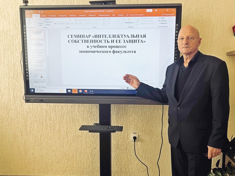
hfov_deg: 52.6
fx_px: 238
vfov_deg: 40.7
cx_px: 117
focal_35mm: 35
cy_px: 91
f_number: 1.6
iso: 40
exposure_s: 1/121
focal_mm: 5.1
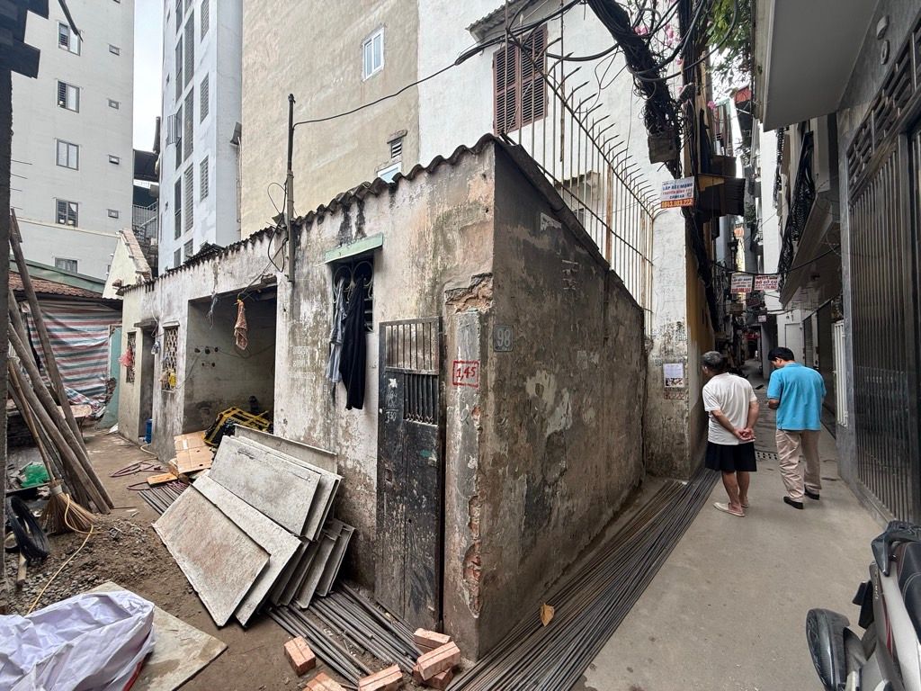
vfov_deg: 85.7
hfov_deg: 102.1
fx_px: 372
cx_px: 460
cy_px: 346
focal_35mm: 14
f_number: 2.2
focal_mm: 2.22
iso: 50
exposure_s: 1/128
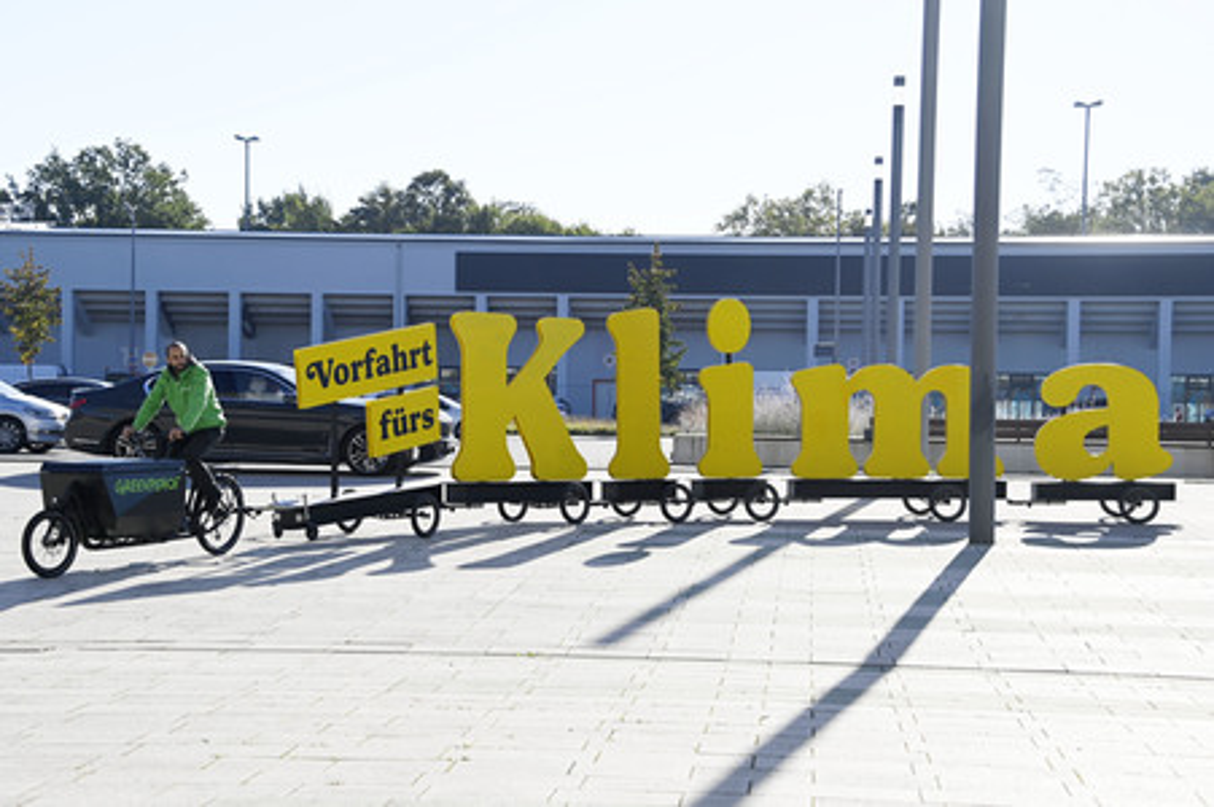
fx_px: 2089
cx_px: 607
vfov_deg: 21.9
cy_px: 404
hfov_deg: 32.4
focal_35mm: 62
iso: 100
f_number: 5.6
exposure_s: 1/500
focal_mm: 62
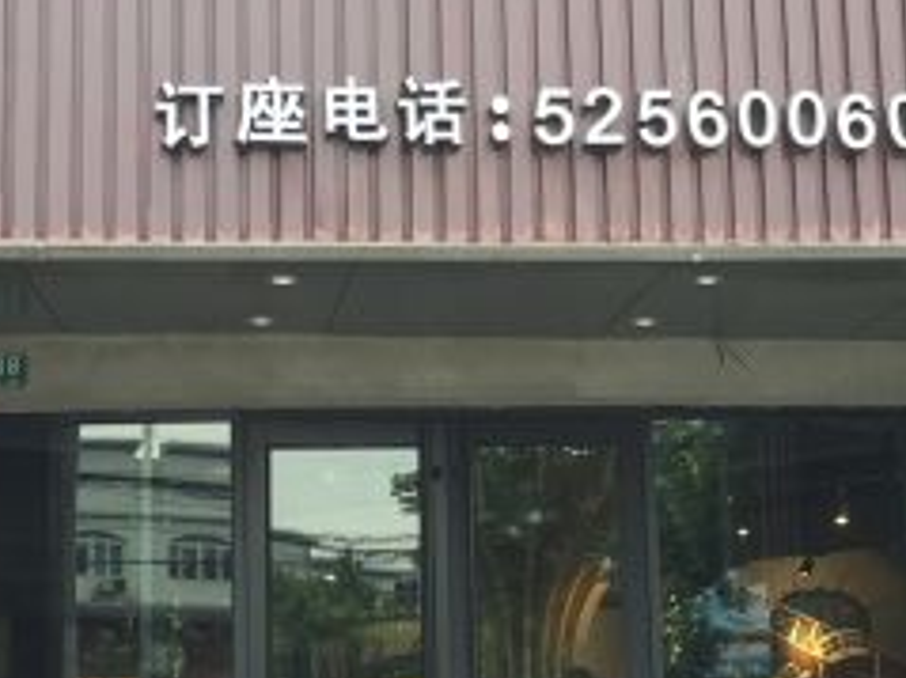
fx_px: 2224
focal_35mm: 85
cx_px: 538
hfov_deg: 23.0
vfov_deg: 17.3
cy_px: 278
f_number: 2.2
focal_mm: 4.15
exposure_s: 1/120
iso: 40
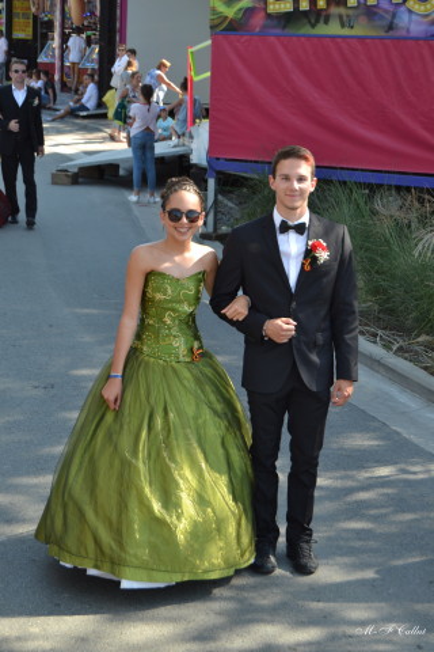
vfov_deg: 24.6
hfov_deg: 16.6
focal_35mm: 82
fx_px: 1492
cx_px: 217
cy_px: 326
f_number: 5.6
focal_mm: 55
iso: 140
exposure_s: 1/125
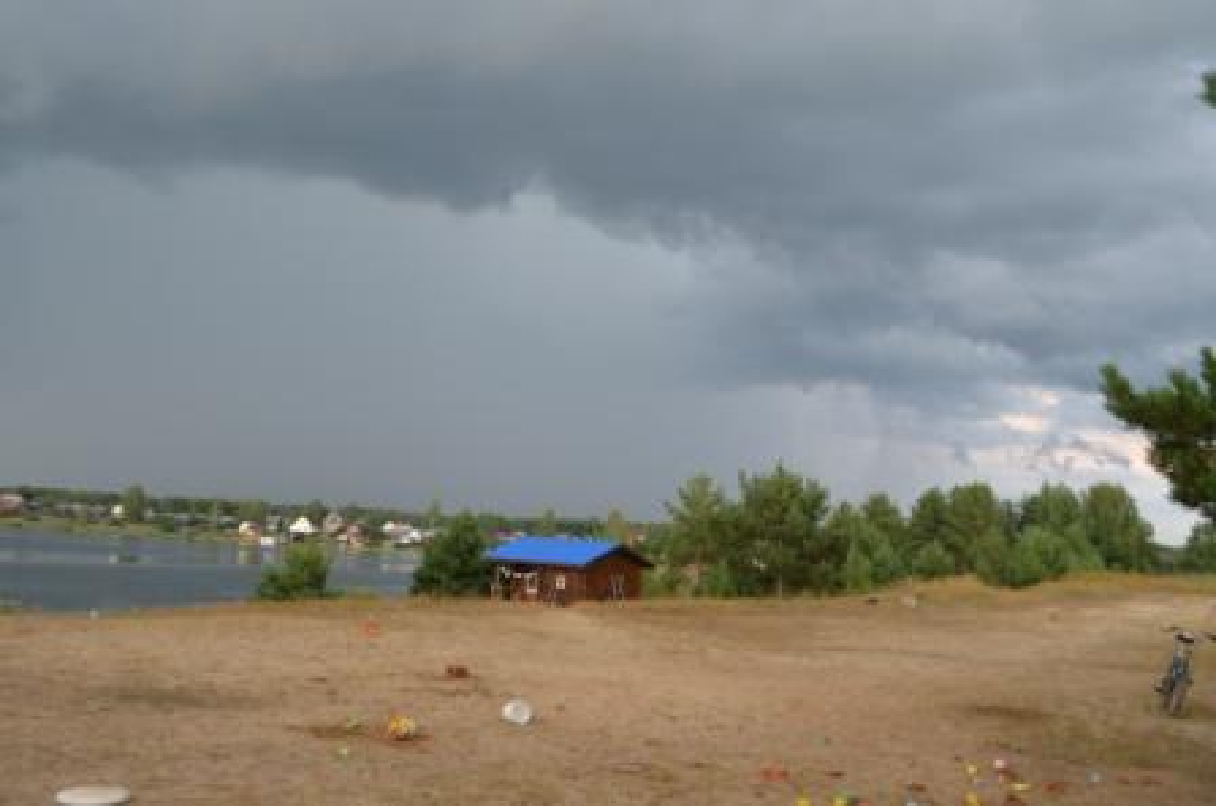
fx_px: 1113
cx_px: 608
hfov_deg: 57.3
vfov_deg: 39.8
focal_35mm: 33
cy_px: 403
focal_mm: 22
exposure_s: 1/60
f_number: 5.6
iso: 110
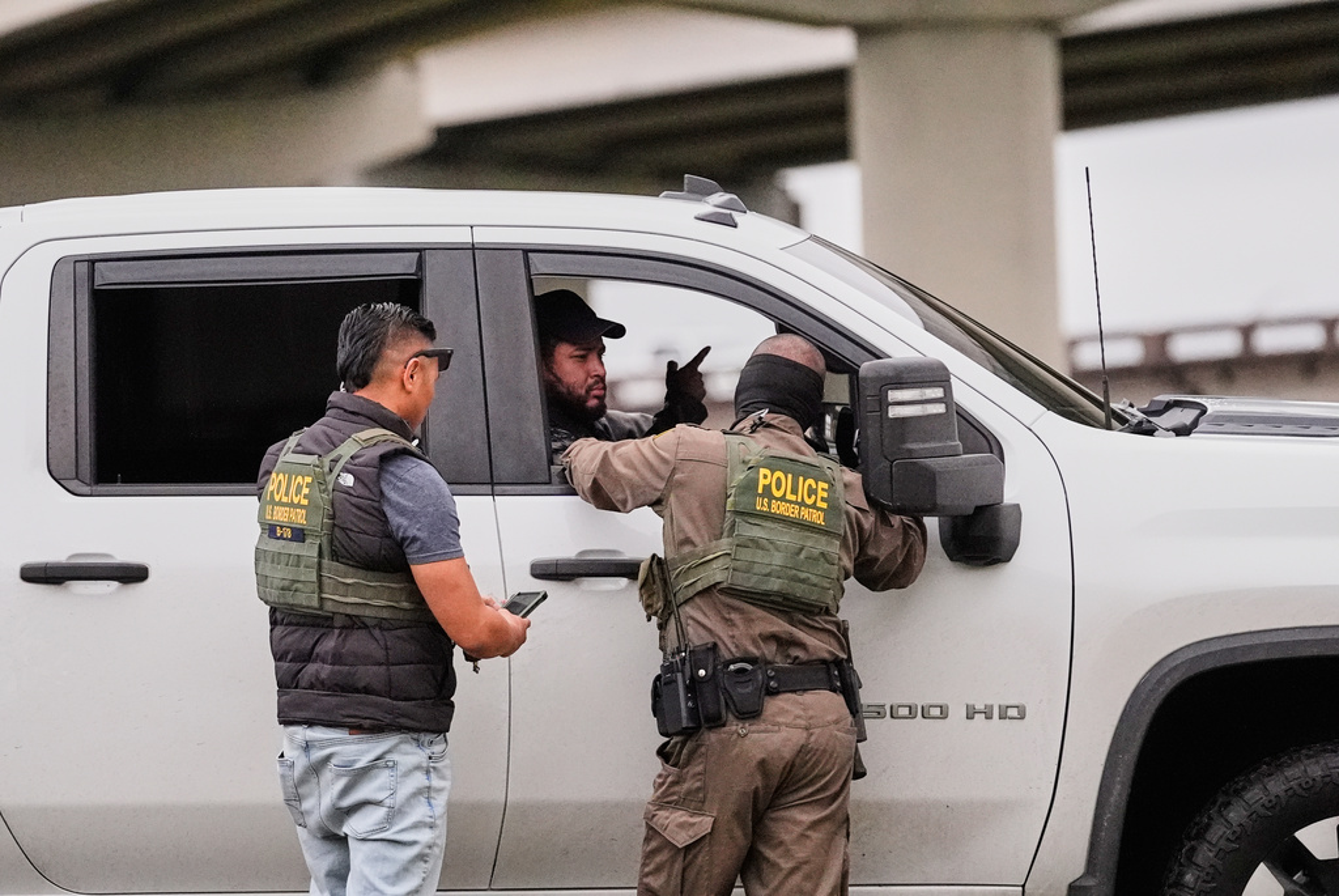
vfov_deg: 4.6
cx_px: 670
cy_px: 448
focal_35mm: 297
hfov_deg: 6.9
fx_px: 11058
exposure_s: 1/25600
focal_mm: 198
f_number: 3.5
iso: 5000
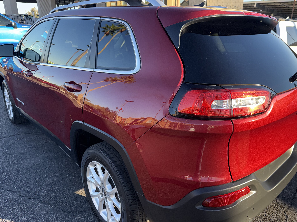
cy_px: 110
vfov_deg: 53.1
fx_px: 223
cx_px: 160
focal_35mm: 26
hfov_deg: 67.2
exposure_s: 1/580
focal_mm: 6.76
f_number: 1.78
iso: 64
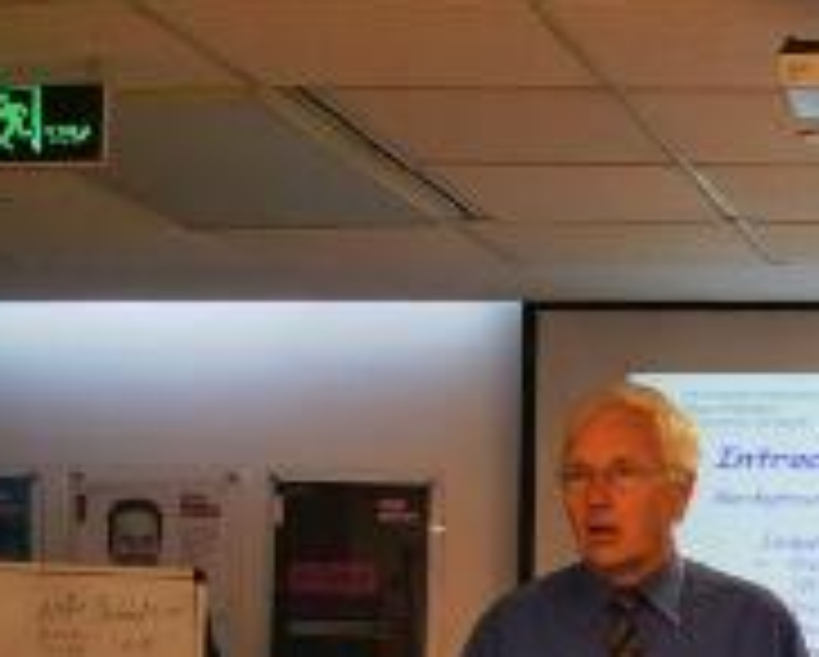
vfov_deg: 14.0
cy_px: 742
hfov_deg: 17.2
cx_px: 884
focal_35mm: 108
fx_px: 2621
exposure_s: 1/50
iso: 500
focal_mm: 28
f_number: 4.5
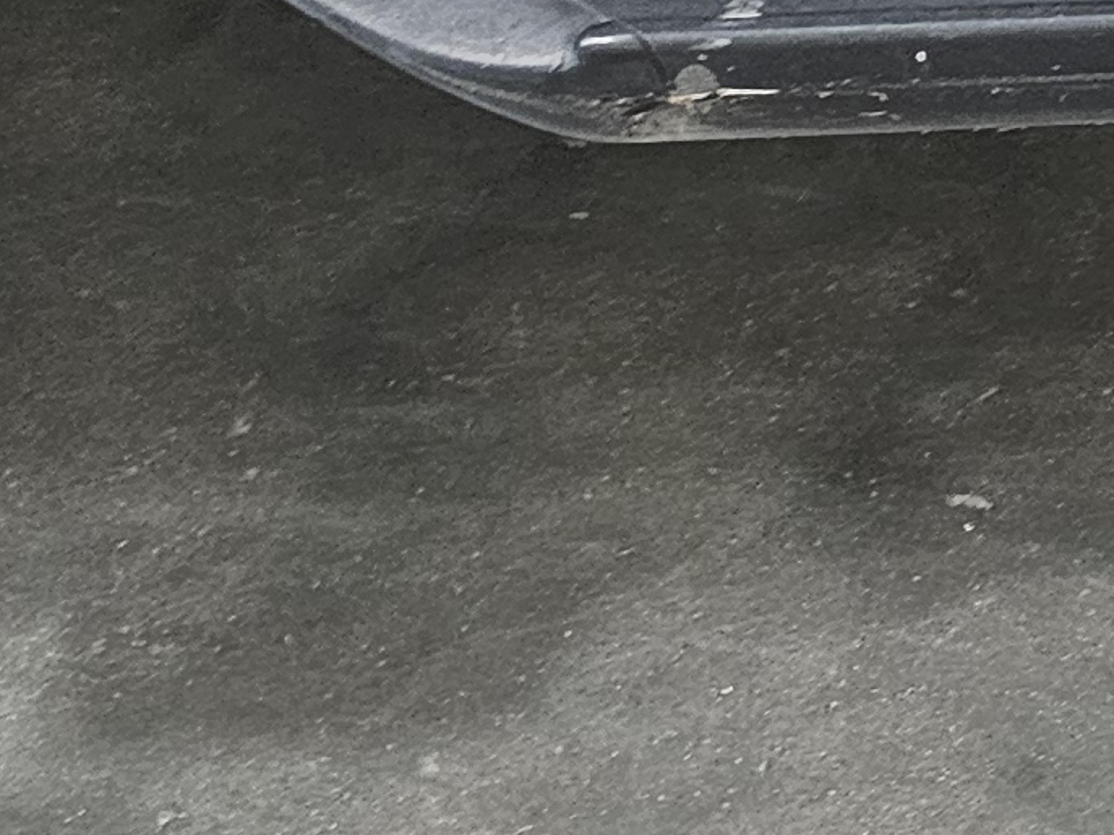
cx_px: 2322
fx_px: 4312
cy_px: -76
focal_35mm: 134
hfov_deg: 12.7
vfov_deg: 10.9
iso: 500
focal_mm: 6.3
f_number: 1.7
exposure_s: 1/33.3
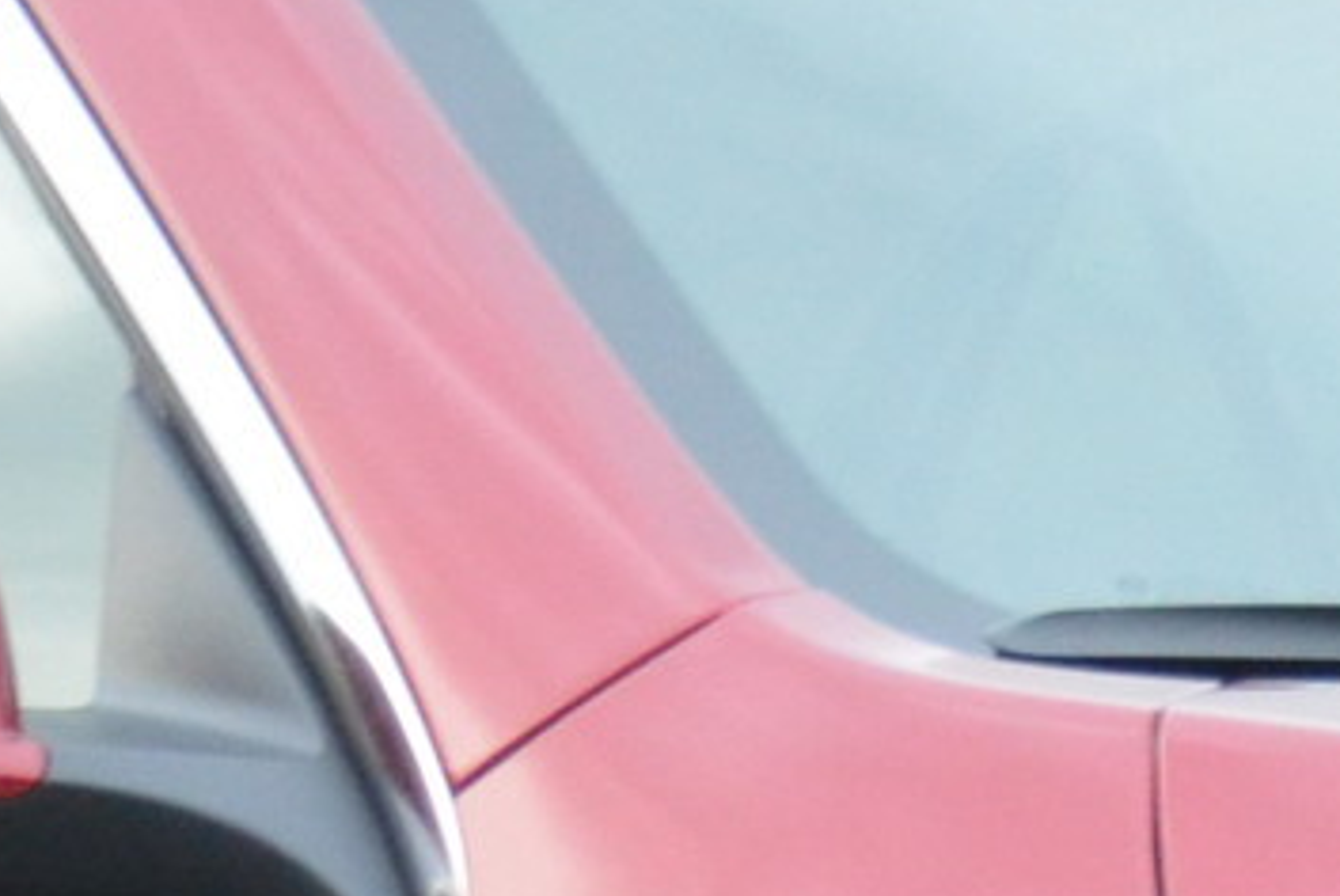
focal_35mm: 689
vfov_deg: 2.0
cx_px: 2741
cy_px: 2513
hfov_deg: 3.0
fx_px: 25649
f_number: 5
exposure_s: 1/60
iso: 1600
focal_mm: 65
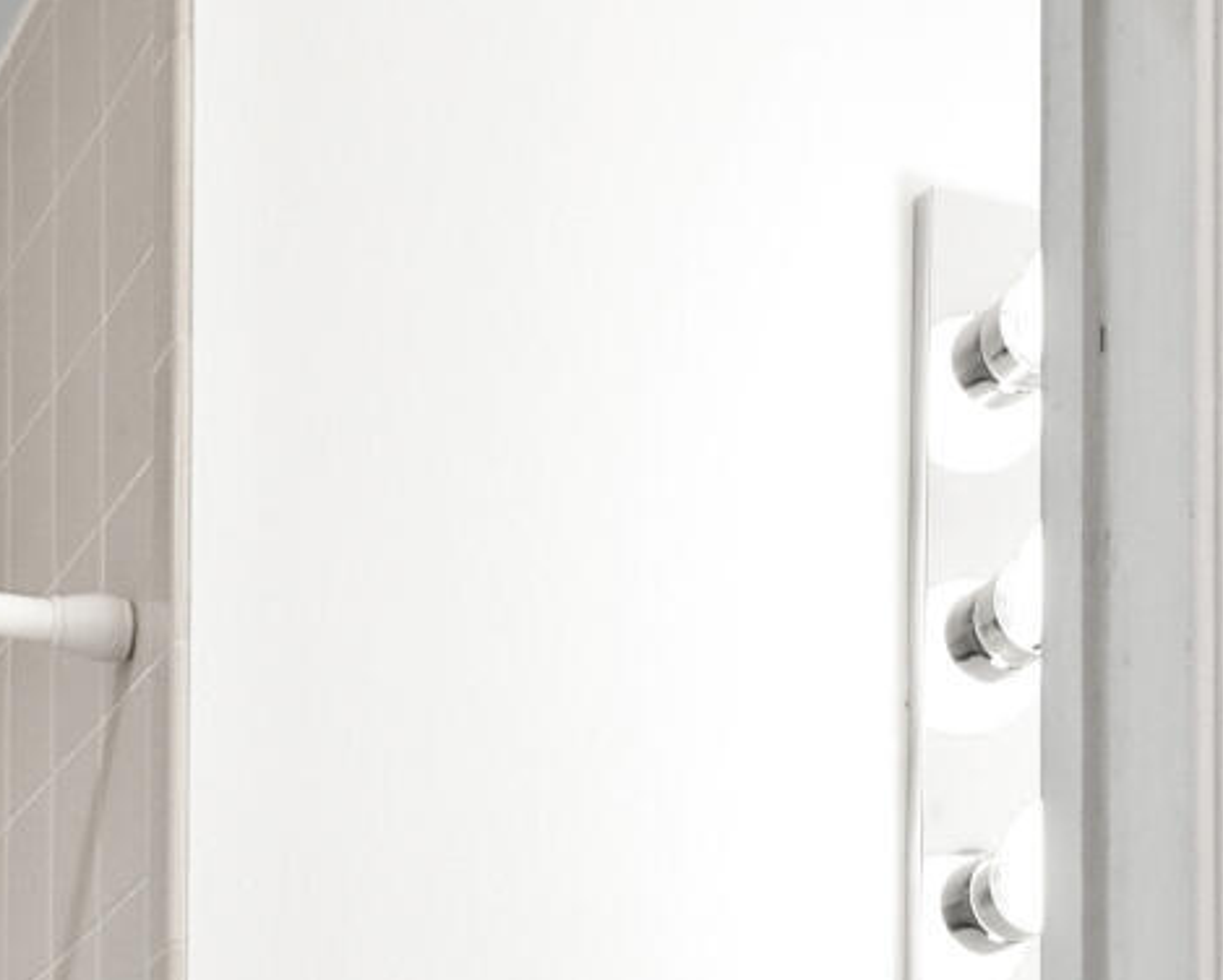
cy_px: 2023
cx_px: 957
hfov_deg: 16.7
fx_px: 4130
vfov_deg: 11.9
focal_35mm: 114
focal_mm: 19
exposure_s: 1/20
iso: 640
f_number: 7.1
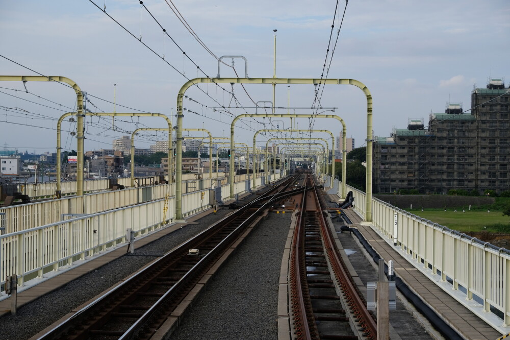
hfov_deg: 24.5
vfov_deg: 16.4
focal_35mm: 83
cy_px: 170
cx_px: 255
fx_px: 1175
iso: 200
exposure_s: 1/125
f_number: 8
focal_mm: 55
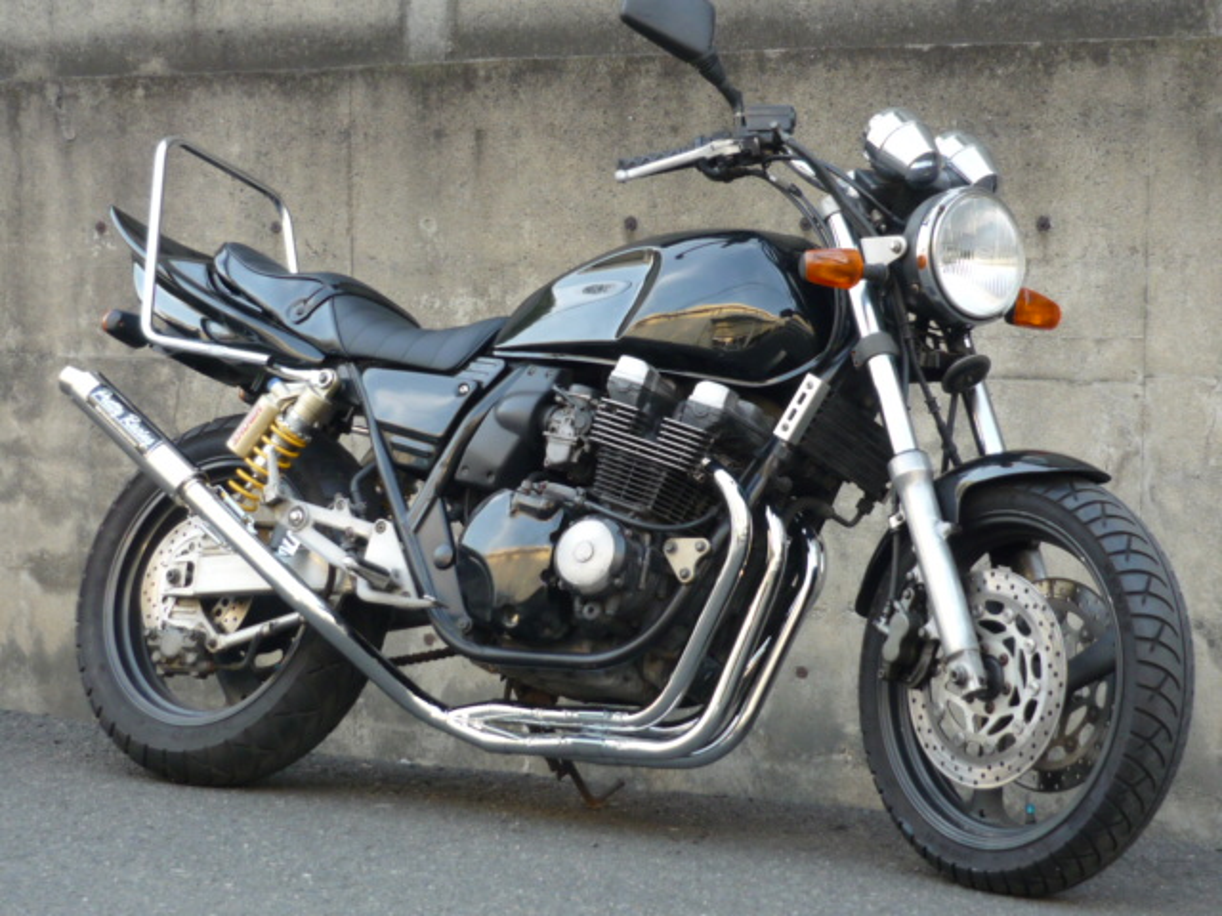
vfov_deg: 21.0
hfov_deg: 27.8
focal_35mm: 70
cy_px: 458
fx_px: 2471
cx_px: 611
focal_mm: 7.2
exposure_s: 1/50
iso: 100
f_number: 3
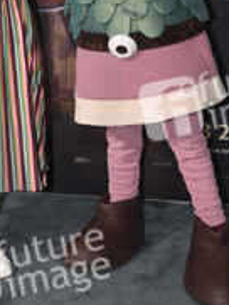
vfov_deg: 25.9
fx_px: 634
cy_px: 17
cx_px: 72
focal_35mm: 72
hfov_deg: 20.4
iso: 1000
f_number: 6.3
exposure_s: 1/125
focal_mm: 34
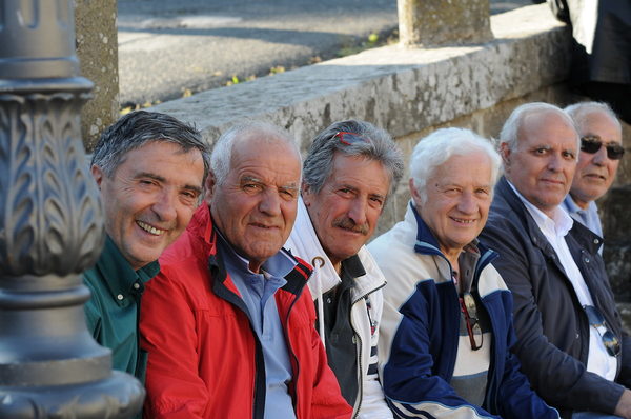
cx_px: 316
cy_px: 210
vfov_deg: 10.7
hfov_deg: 16.1
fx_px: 2231
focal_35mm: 128
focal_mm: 85
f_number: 5.6
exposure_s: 1/125
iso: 200
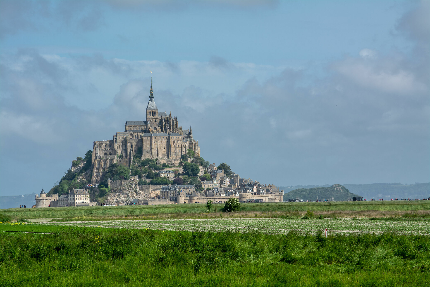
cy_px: 144
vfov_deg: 7.3
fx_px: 2239
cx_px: 215
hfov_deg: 11.0
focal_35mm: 188
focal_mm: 125
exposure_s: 1/320
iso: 100
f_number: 9
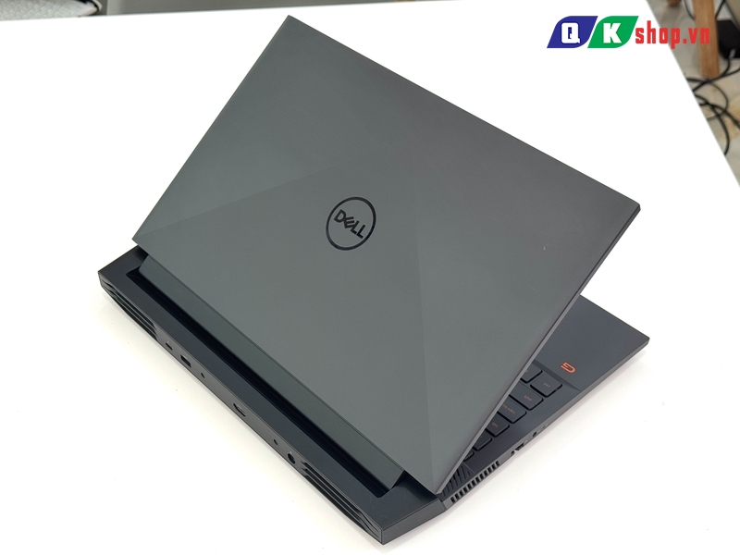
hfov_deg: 39.7
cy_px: 278
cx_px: 370
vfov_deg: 30.3
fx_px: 1026
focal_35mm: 48
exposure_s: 1/165
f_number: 1.78
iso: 80
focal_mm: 6.76
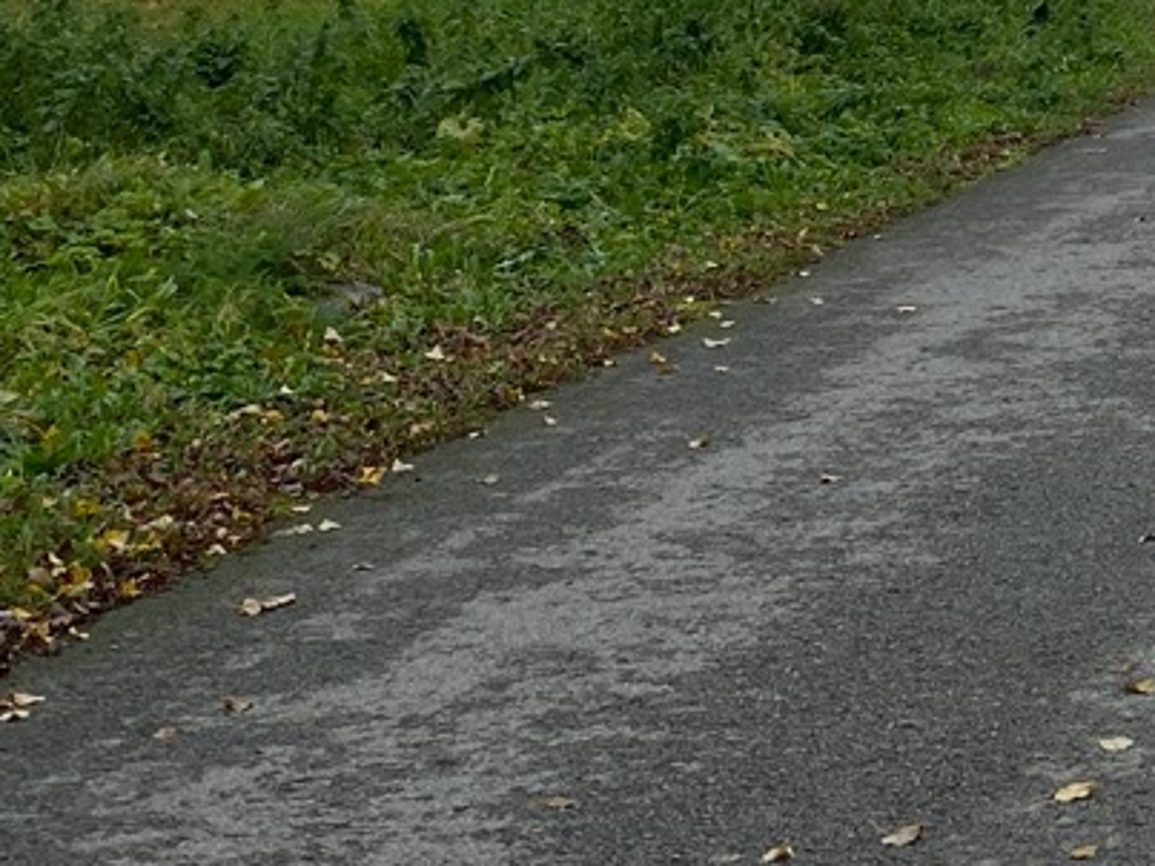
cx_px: 1490
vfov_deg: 14.2
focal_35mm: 93
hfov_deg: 19.5
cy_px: -645
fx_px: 3102
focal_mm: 4.25
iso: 32
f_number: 1.8
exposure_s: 1/287
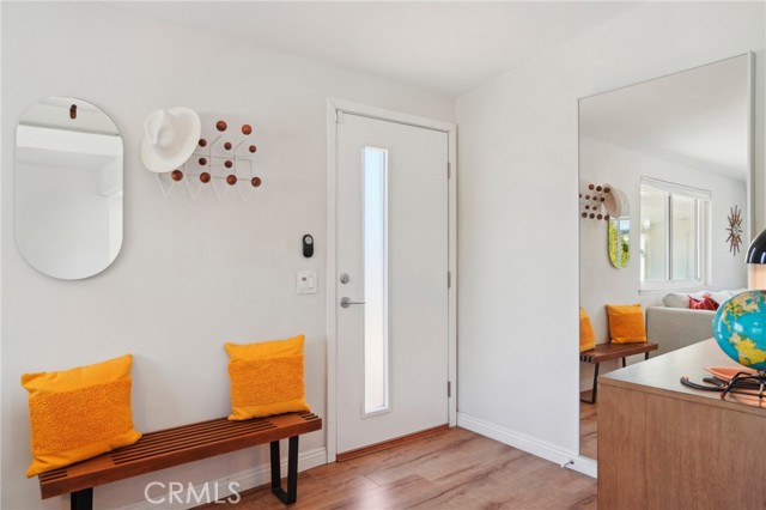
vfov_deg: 57.2
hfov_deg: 78.6
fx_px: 468
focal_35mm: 22
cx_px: 383
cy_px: 255
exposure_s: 1/30
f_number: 8
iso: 320
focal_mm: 22
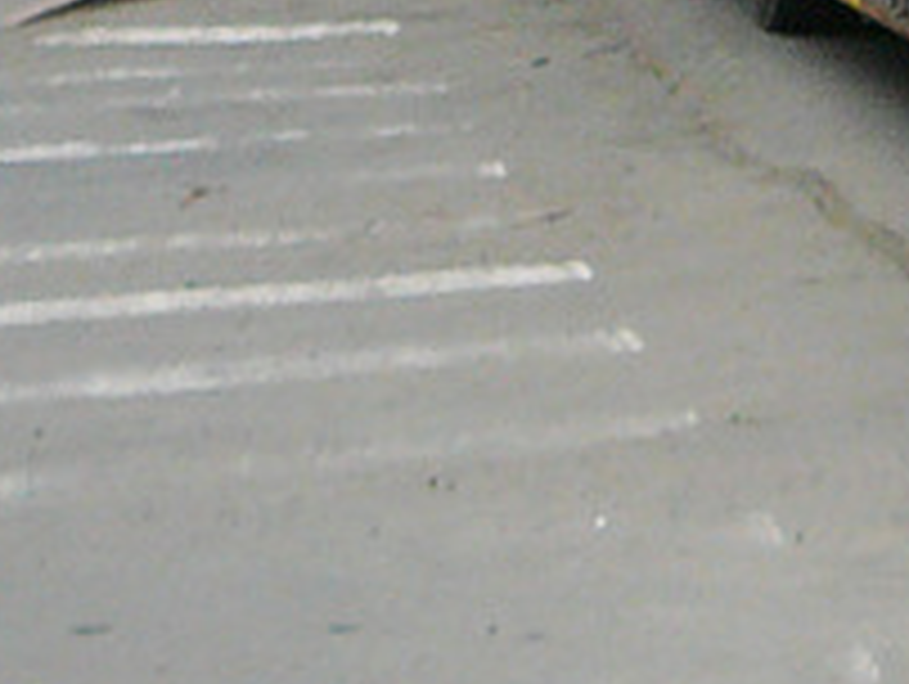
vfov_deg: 8.1
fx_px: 4653
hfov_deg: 10.1
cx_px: 1948
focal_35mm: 177
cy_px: -518
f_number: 2.8
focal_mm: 5.2
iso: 100
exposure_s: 1/640
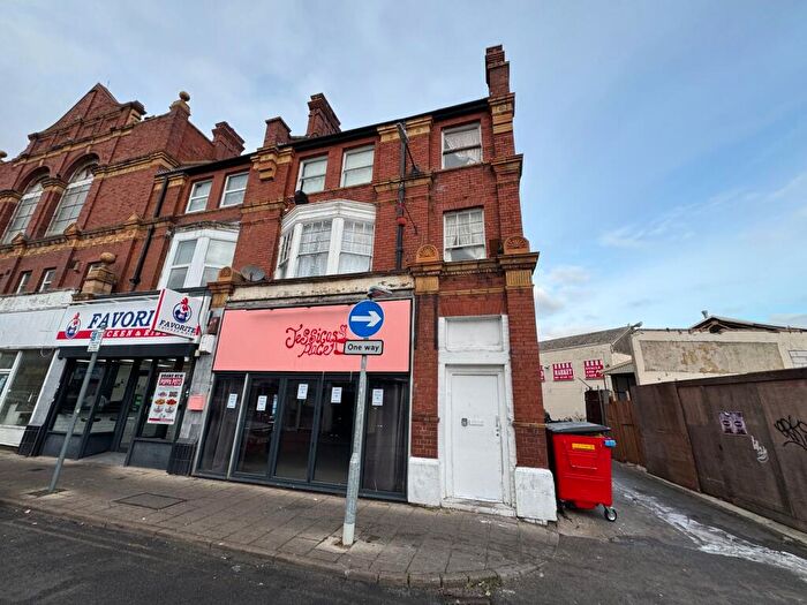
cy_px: 302
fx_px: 326
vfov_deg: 85.7
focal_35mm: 14
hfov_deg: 102.1
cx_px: 404
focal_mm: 2.22
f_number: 2.2
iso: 40
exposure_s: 1/364
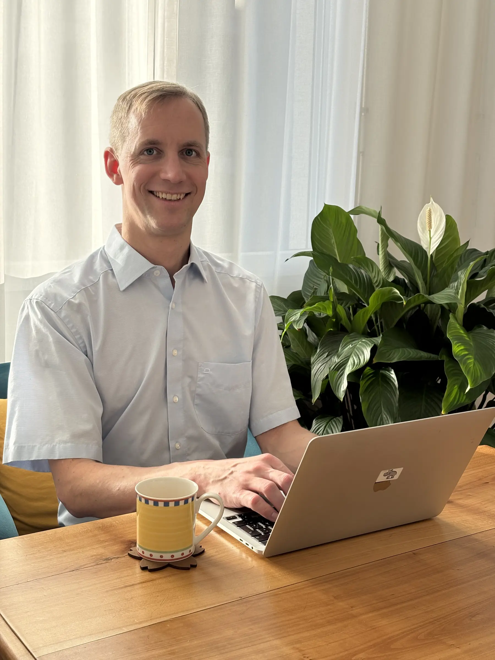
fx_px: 991
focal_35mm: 52
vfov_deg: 36.8
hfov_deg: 28.0
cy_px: 330
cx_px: 248
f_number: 1.6
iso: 32
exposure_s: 1/270
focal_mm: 5.96
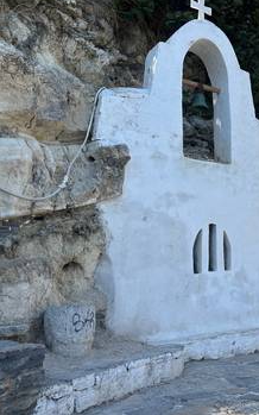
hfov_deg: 33.8
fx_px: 395
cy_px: 202
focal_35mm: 35
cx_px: 246
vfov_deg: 55.3
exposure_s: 1/1988
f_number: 1.78
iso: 80
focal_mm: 6.86
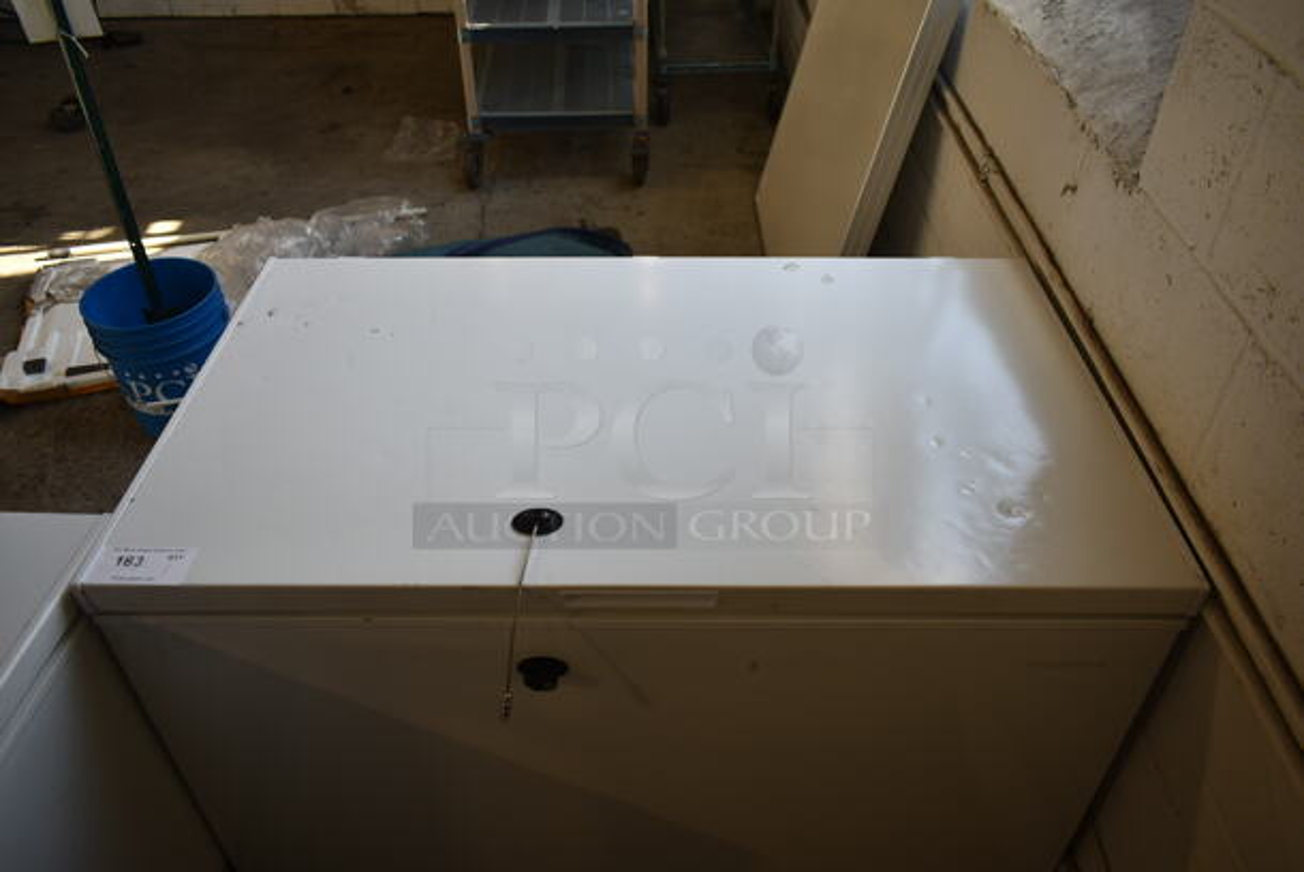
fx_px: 979
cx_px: 652
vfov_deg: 48.0
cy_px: 436
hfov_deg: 67.3
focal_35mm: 27
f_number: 4
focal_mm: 18
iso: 100
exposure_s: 1/60
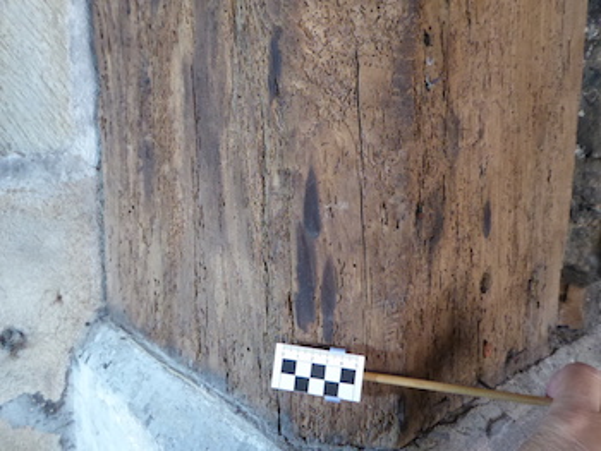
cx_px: 300
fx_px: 504
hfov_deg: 61.6
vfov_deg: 48.3
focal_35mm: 29
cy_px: 226
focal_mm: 5
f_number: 3.5
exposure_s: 1/60
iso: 800
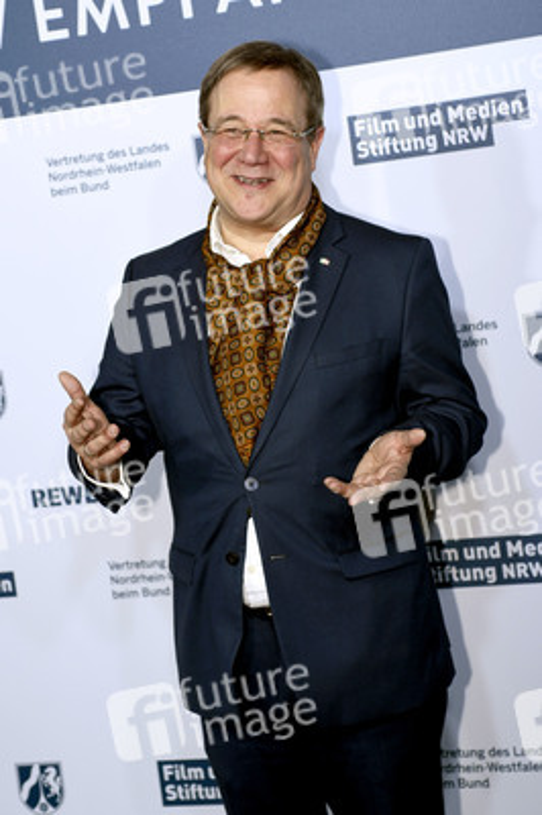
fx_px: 1583
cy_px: 408
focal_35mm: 70
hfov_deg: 19.4
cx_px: 271
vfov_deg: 28.9
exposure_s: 1/400
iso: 800
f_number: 4
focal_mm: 70
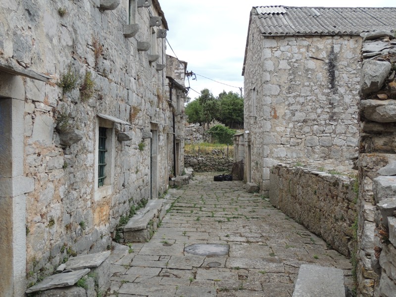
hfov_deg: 55.4
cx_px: 198
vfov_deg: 42.9
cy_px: 148
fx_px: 378
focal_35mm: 33
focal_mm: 5.8
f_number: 3.2
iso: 100
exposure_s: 1/800
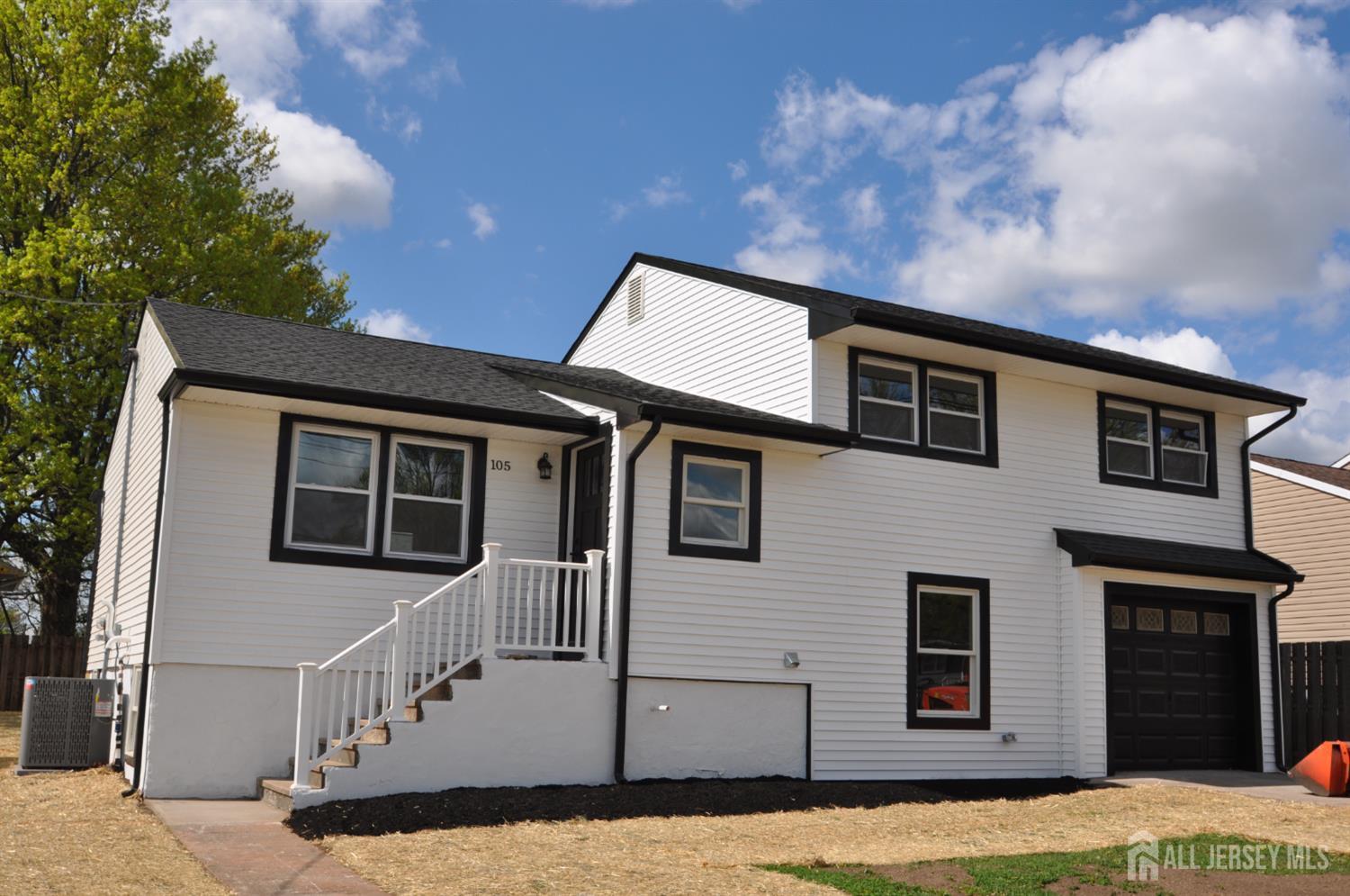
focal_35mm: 36
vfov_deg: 36.8
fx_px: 1348
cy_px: 448
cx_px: 675
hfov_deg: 53.2
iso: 200
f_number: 9.5
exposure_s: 1/350
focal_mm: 24
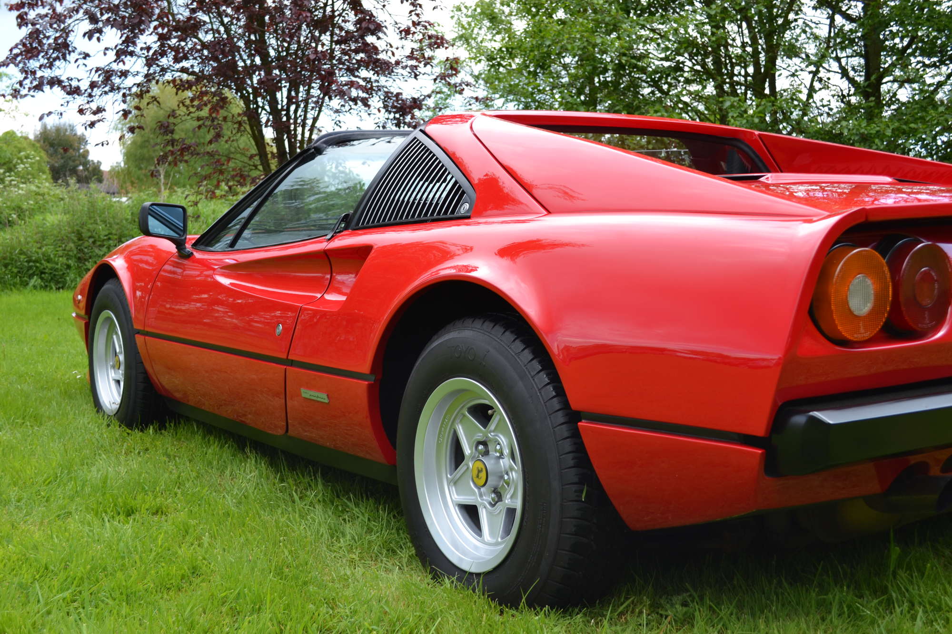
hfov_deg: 46.4
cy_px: 317
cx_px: 476
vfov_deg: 31.9
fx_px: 1110
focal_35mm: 42
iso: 100
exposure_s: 1/125
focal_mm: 28
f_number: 5.6
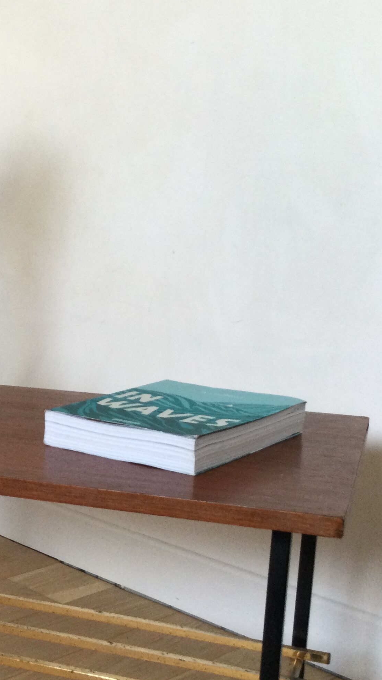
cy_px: 429
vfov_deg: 37.0
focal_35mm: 56
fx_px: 1009
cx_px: 29
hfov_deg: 20.9
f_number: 2.4
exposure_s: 1/33
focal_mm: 3.3
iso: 50
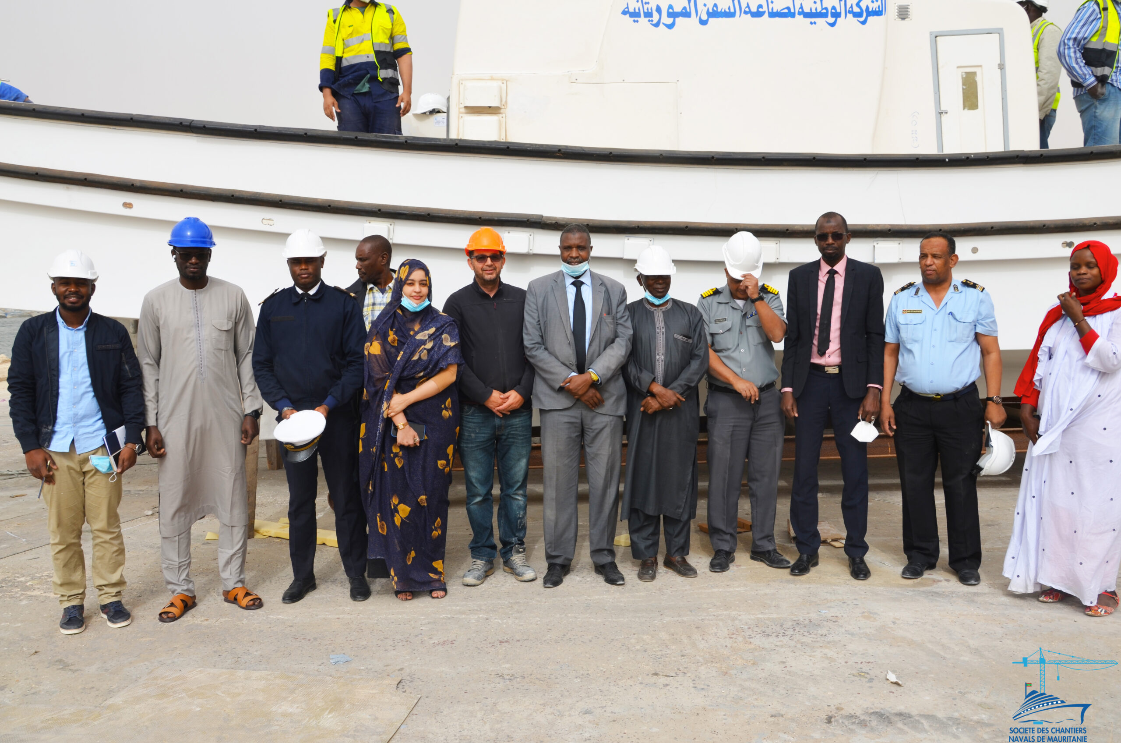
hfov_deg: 57.3
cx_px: 560
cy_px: 372
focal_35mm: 33
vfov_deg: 39.8
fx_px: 1026
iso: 100
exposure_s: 1/320
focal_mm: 22
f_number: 9
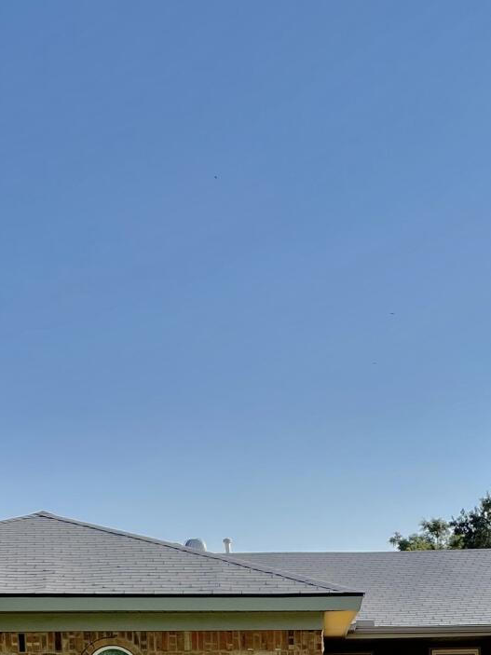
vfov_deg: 22.6
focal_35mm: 74
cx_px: 339
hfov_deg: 19.8
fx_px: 1400
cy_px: 917
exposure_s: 1/3205
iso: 32
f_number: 1.6
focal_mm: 4.2
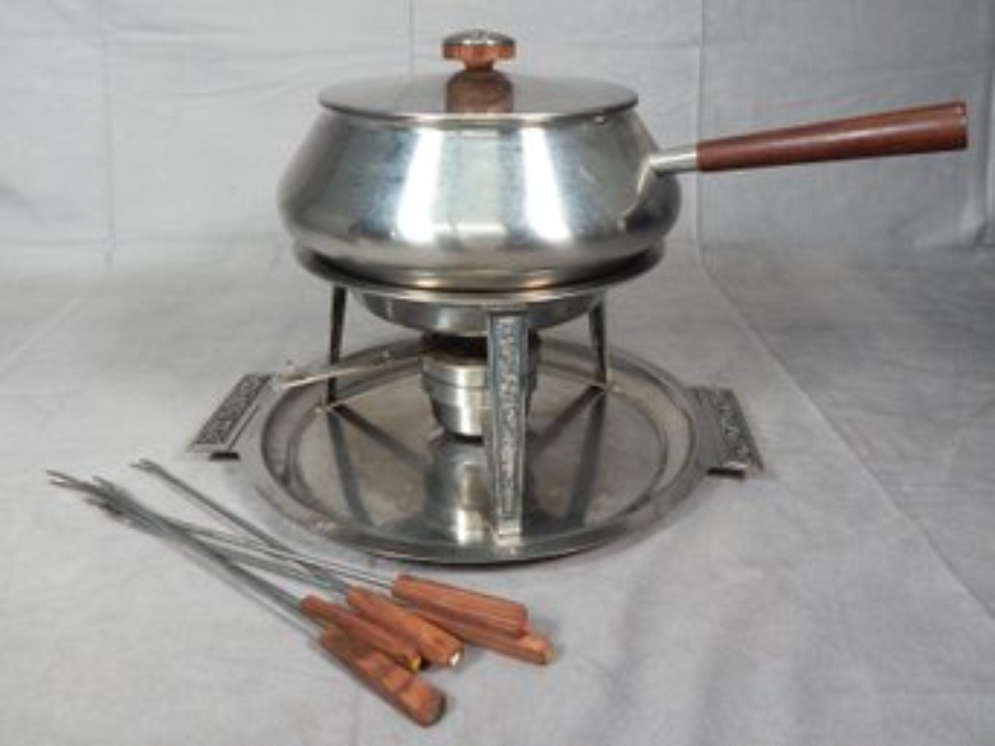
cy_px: 373
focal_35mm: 22
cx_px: 498
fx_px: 632
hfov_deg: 76.4
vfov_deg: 61.1
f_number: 3
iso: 125
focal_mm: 4
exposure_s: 1/30
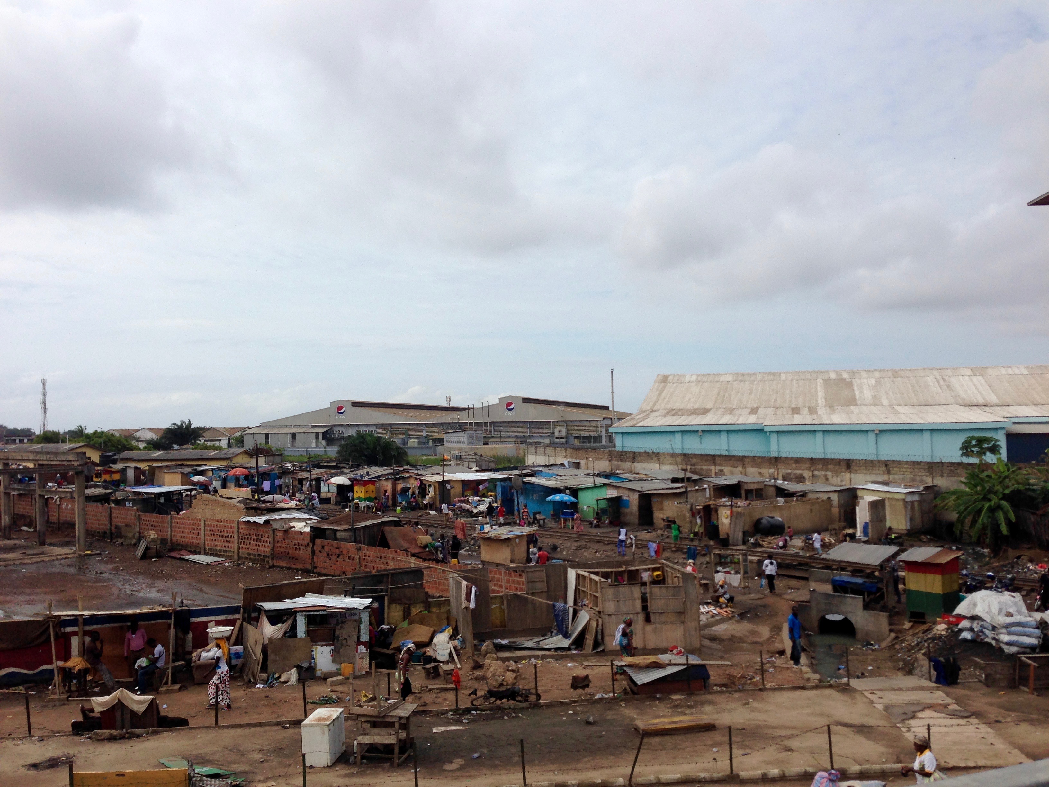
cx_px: 524
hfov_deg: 55.4
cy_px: 394
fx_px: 1000
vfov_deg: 42.9
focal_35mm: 33
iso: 50
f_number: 2.4
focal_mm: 4.12
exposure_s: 1/2169
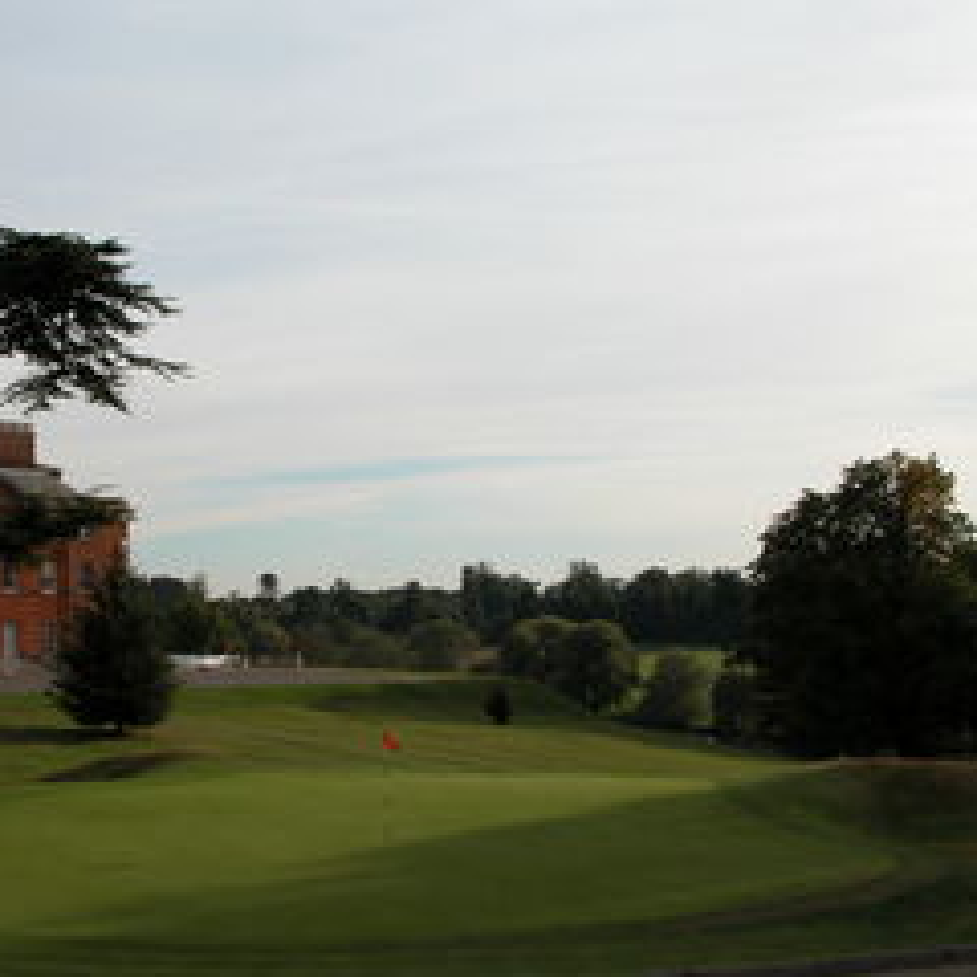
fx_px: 1788
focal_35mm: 56
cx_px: 318
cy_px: 513
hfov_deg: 30.3
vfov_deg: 30.6
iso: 100
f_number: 6.4
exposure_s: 1/340
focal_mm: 10
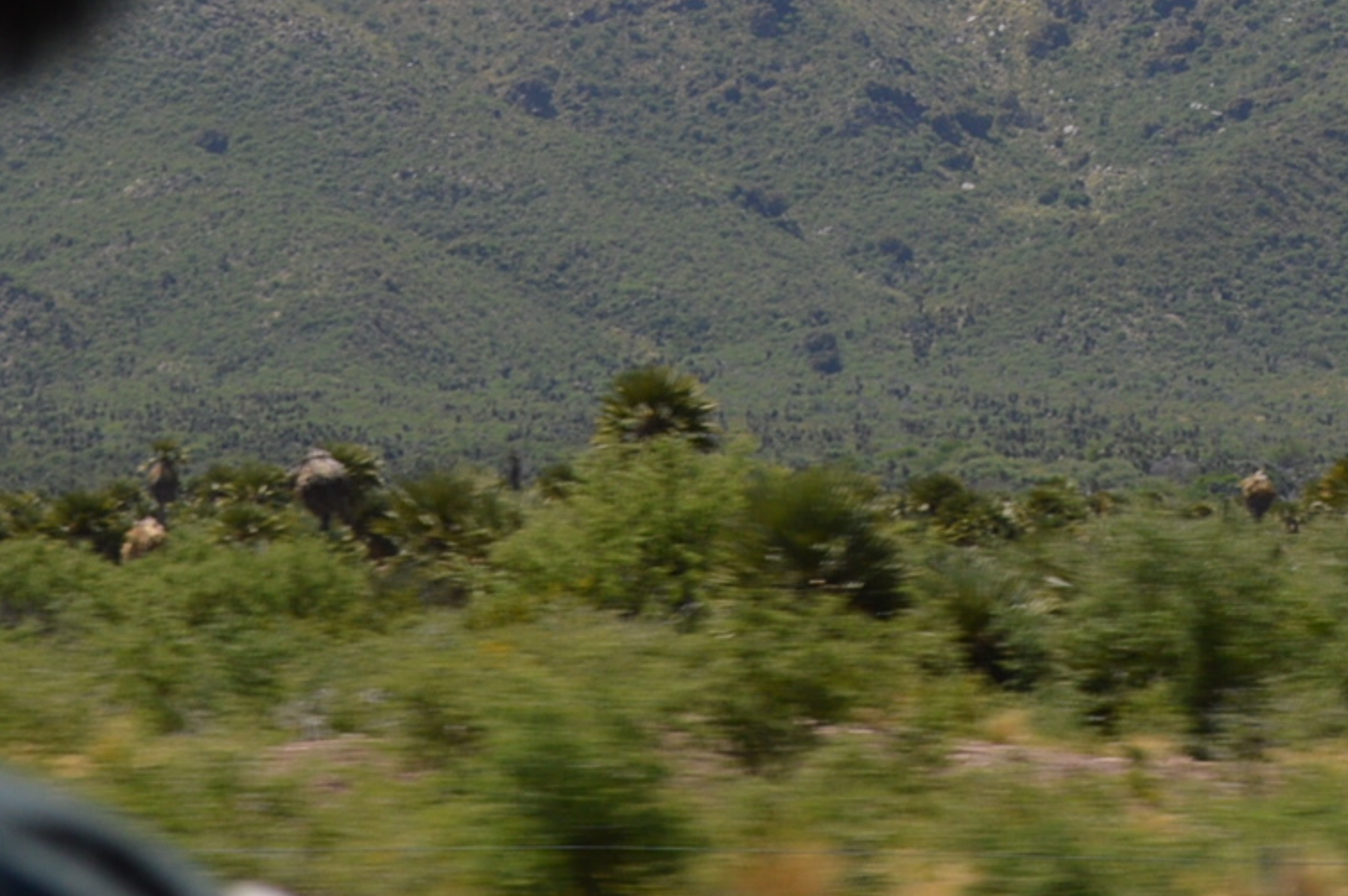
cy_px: -778
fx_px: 9876
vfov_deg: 5.1
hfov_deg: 7.7
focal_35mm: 264
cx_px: 1552
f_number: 8
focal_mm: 44
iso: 100
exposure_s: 1/250
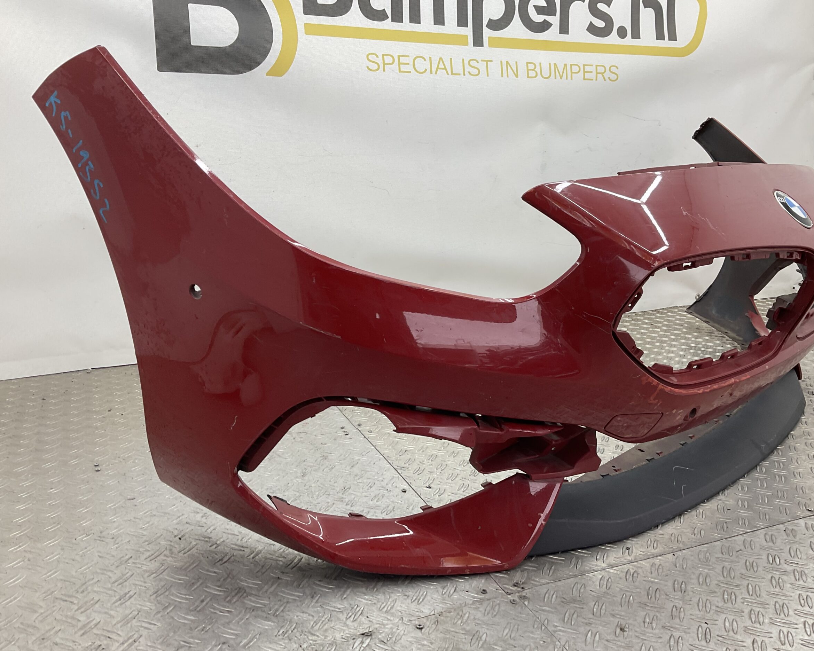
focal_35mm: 31
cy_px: 329
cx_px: 428
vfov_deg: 47.1
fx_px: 747
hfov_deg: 57.2
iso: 25
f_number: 1.8
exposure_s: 1/100
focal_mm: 3
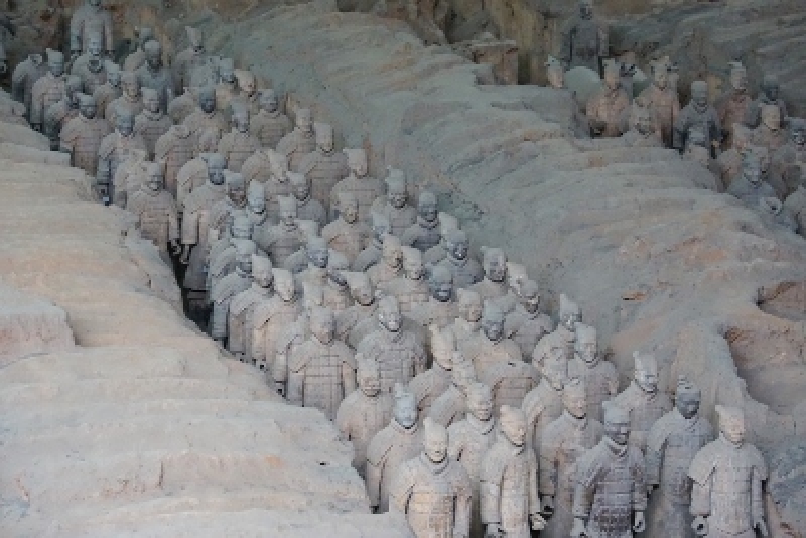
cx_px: 403
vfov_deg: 9.2
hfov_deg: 13.7
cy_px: 269
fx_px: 3359
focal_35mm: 150
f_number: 5.6
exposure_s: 1/125
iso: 3200
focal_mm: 100
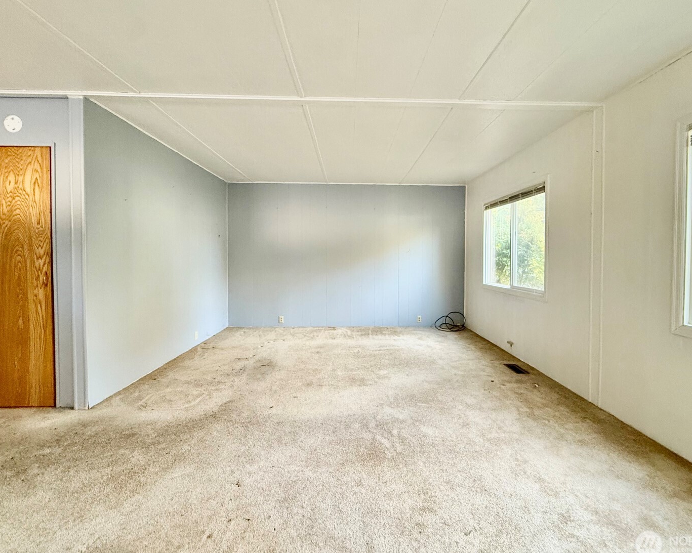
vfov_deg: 80.3
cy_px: 261
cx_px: 361
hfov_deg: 93.1
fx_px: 328
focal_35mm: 16
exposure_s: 1/69
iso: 320
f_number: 2.2
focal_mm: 2.22
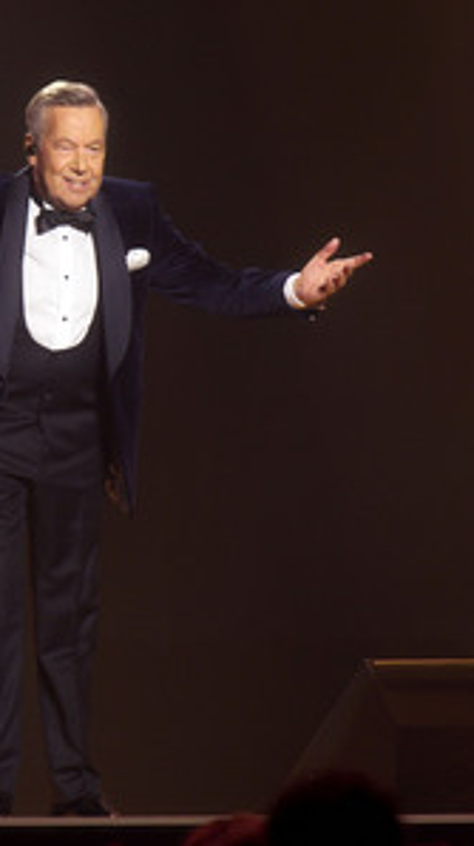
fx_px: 17769
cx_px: 87
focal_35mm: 793
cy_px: 423
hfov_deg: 1.5
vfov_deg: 2.7
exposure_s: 1/200
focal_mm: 500
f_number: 5.6
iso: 1600
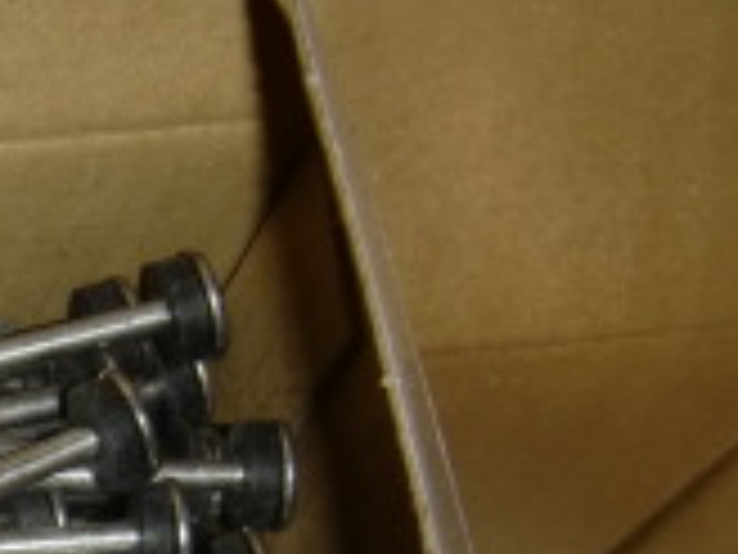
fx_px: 3155
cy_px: 784
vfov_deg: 9.8
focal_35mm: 148
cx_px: -513
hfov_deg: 12.4
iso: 64
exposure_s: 1/40
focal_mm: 6.66
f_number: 3.9
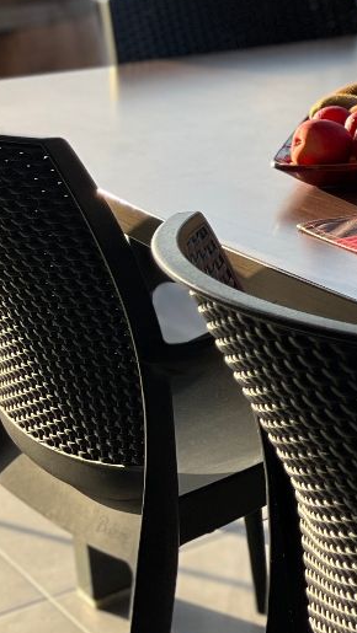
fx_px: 1480
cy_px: 111
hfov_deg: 11.2
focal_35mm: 88
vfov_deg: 23.8
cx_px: 897
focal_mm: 5.1
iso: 50
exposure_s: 1/737
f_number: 1.6
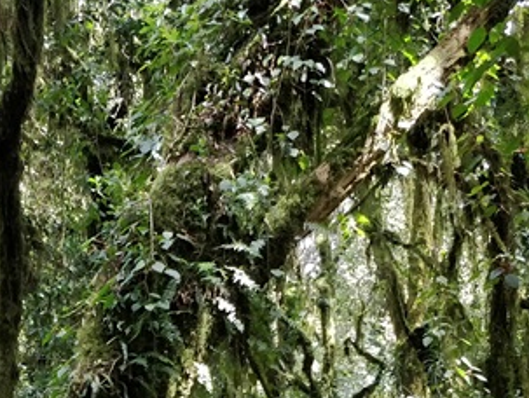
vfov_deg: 17.6
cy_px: 447
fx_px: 1239
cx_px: 141
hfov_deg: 23.9
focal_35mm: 81
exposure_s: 1/100
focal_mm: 4.1
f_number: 1.7
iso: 500
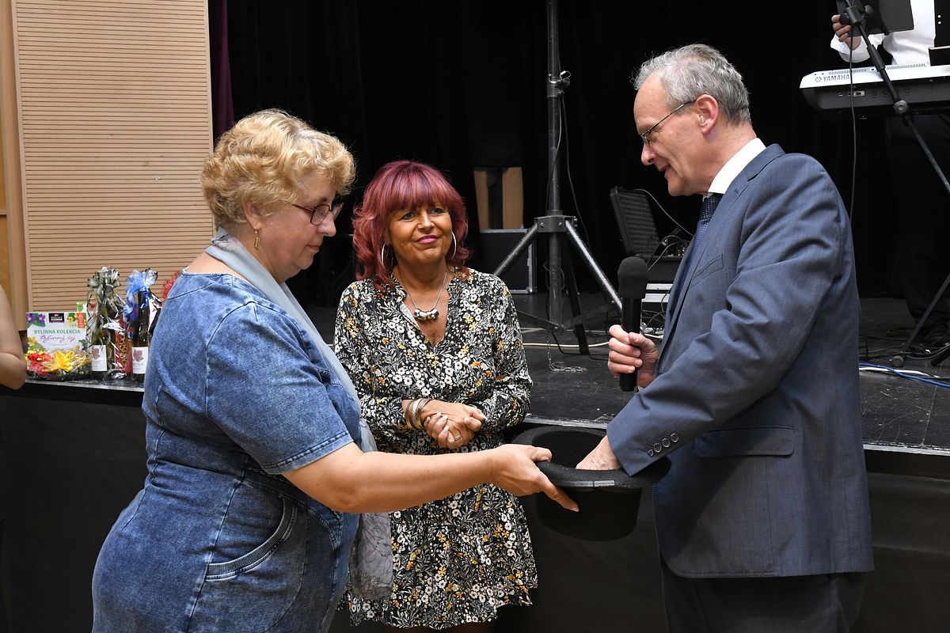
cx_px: 475
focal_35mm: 38
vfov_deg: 35.5
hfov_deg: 51.3
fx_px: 990
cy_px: 316
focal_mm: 25
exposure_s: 1/125
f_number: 6.3
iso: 1600
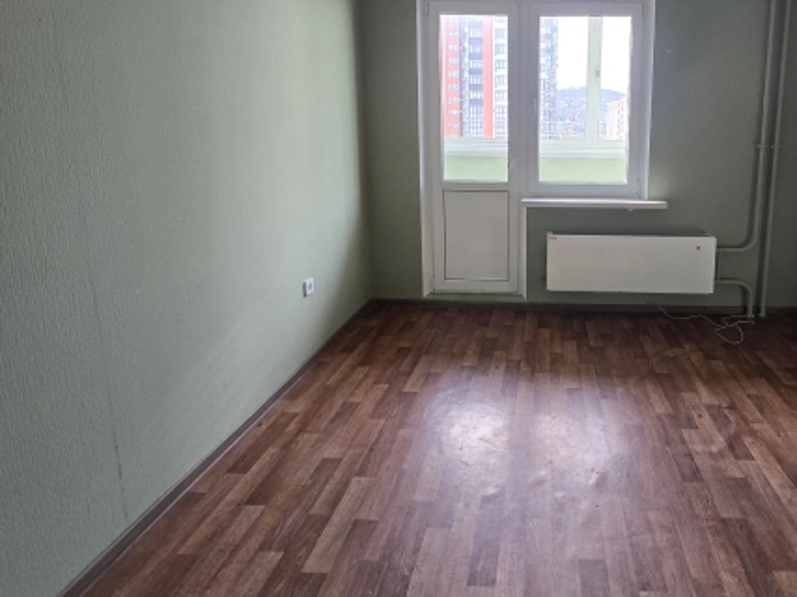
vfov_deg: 67.2
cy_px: 211
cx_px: 536
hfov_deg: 81.6
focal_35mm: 19
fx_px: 437
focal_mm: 2.2
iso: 100
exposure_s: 1/50
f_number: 2.2
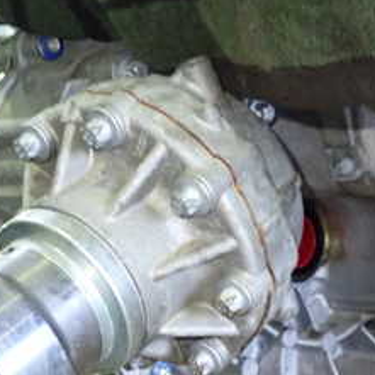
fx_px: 882
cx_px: 214
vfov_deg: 23.5
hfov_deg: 24.0
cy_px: 322
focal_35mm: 72
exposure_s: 1/30
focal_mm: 5.4
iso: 800
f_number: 2.3
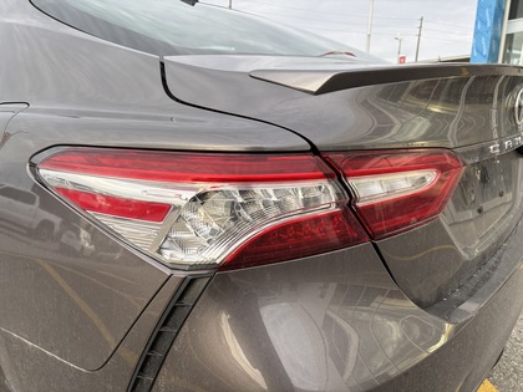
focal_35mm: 26
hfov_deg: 67.3
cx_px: 262
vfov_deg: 53.1
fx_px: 393
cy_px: 196
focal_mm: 5.96
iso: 50
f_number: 1.6
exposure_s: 1/312
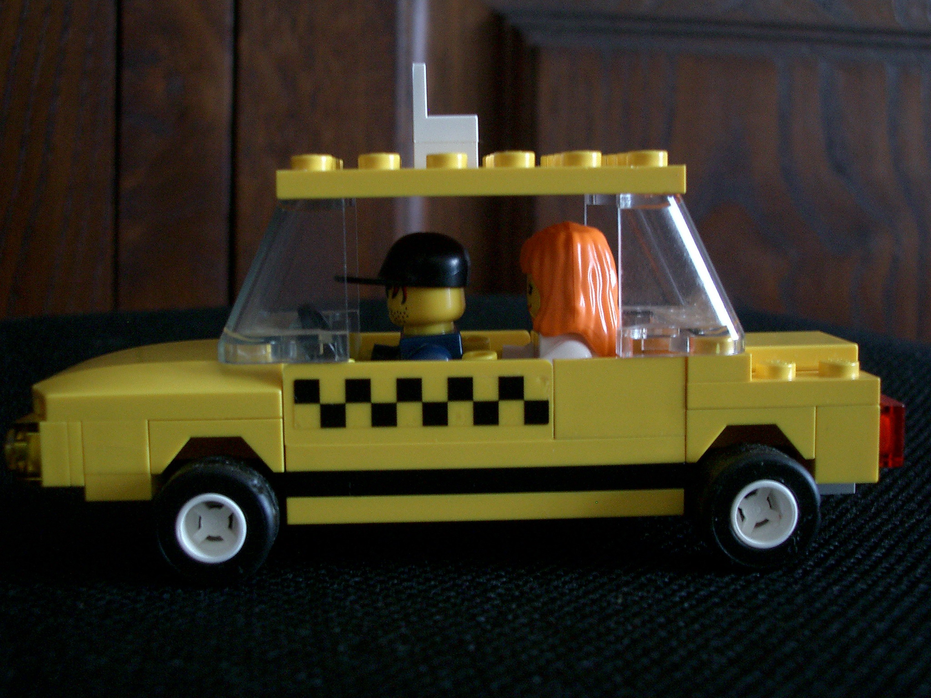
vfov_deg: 29.7
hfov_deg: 38.9
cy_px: 349
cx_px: 466
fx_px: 1318
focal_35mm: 49
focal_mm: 8.2
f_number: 3.1
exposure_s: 1/8
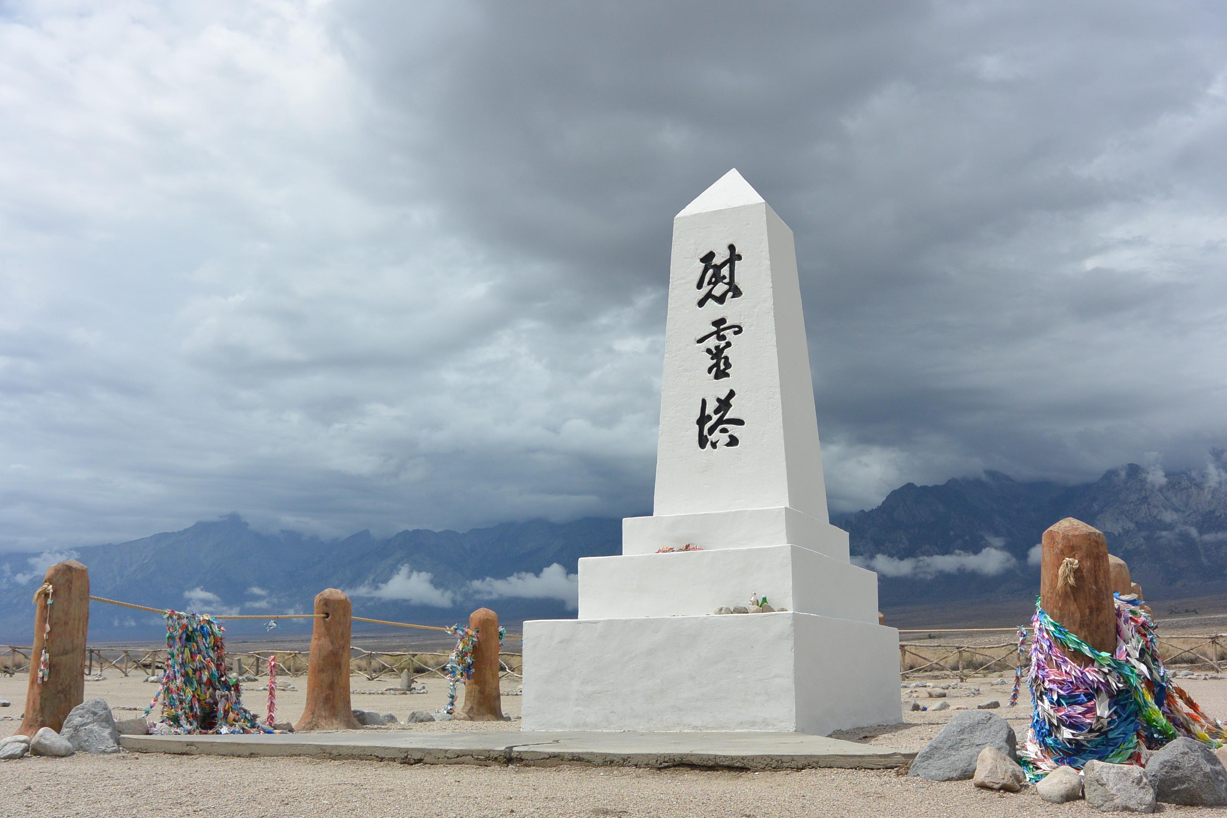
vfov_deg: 38.9
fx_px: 1159
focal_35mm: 34
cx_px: 677
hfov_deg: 55.7
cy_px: 420
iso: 160
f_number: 4.5
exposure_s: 1/1250
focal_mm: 11
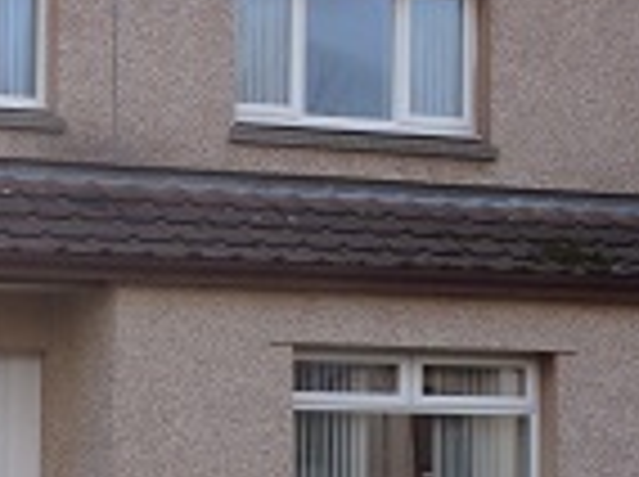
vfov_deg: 11.2
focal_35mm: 132
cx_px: -18
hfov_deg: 14.7
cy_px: 315
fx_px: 2433
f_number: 3.8
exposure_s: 1/30
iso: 80
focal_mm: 7.9
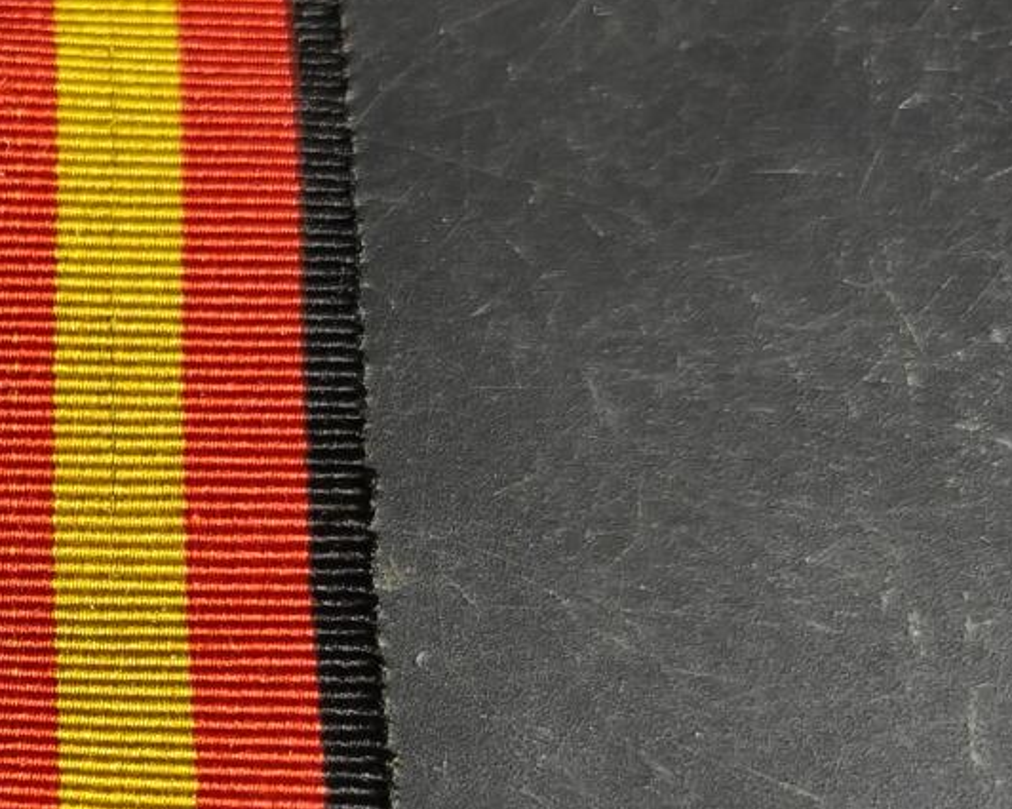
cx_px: -127
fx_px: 2275
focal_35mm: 76
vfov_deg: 20.1
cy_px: 543
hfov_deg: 23.4
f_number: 1.6
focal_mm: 6.06
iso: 640
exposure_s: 1/100
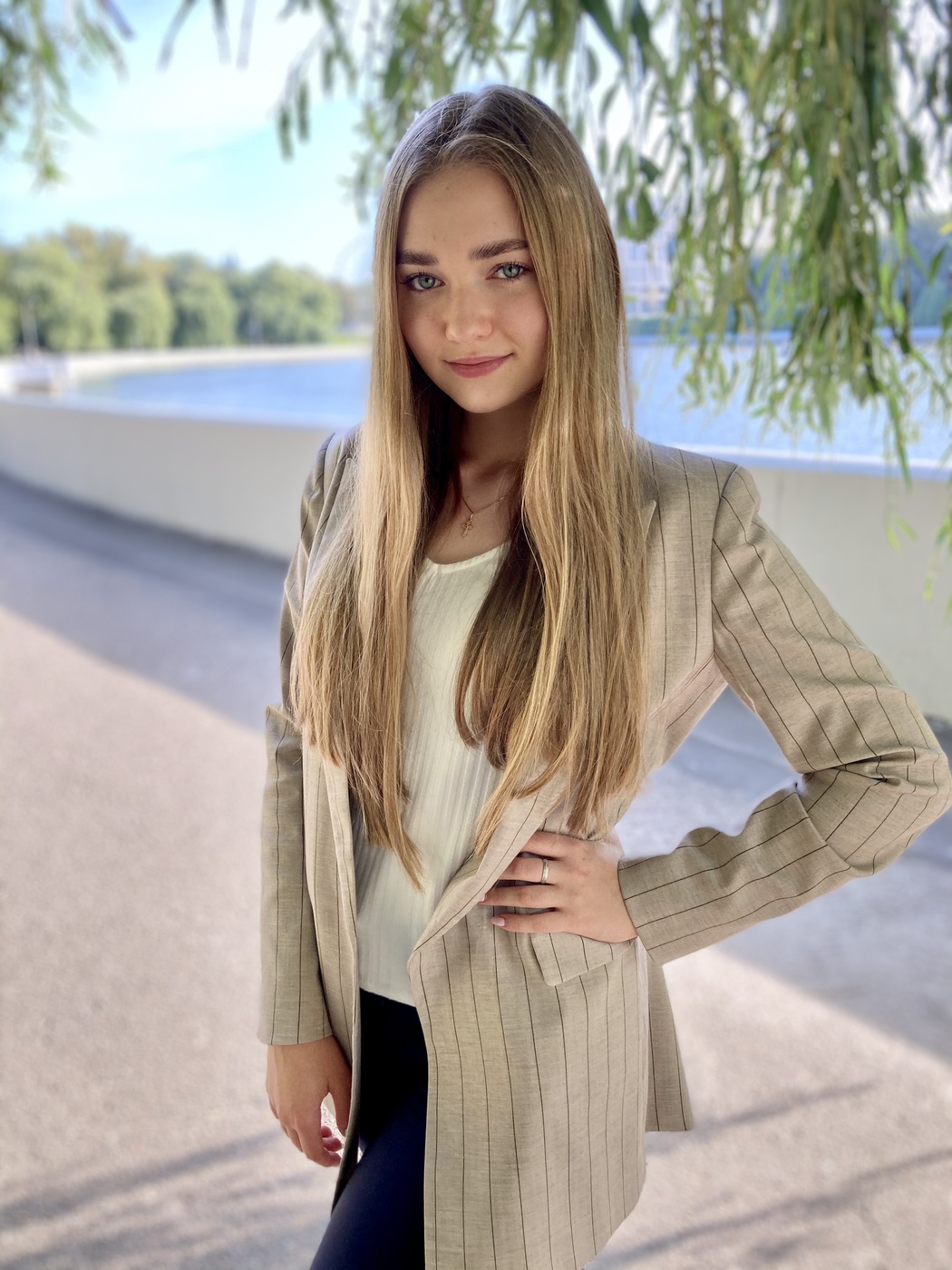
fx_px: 1027
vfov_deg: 63.4
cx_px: 476
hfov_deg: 49.7
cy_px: 635
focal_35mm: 28
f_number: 1.8
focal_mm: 3.99
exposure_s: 1/174
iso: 20
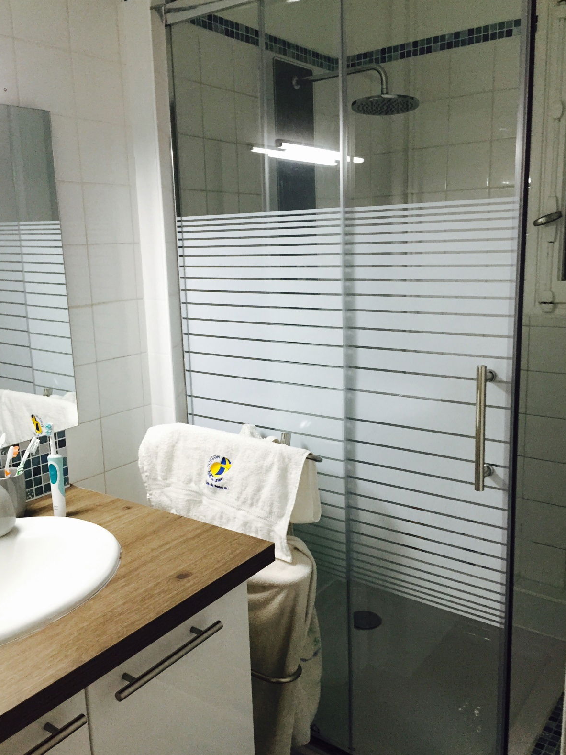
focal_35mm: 30
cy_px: 370
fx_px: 654
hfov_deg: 46.8
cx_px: 282
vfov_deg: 60.0
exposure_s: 1/30
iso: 125
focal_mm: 4.15
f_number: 2.2
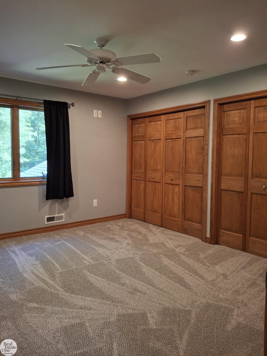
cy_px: 178
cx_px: 134
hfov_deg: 54.9
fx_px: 257
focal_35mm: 25
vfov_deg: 69.4
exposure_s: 1/60.2
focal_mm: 4.69
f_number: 1.8
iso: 160
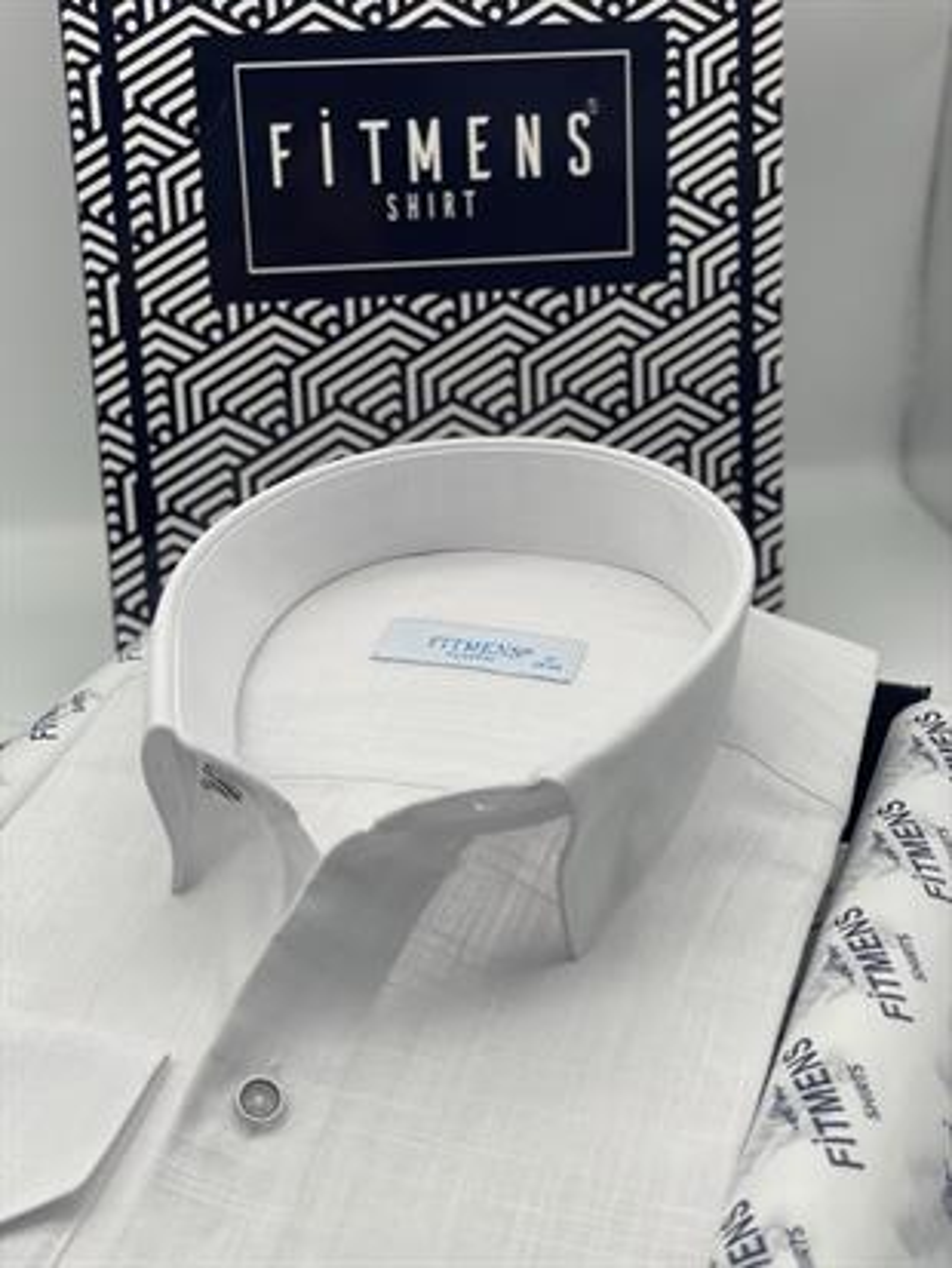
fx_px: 1906
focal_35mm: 52
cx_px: 476
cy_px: 634
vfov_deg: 36.8
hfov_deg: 28.0
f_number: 2
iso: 25
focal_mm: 6
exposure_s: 1/168
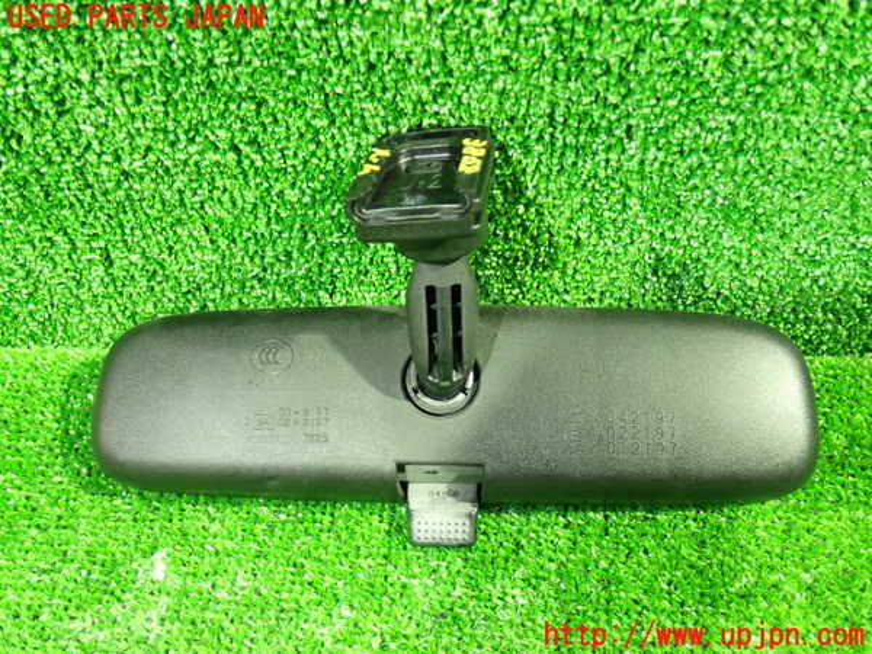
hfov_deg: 51.4
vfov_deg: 39.7
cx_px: 436
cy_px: 327
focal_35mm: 36
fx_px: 907
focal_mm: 6.37
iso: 1000
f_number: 2.5
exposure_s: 1/10
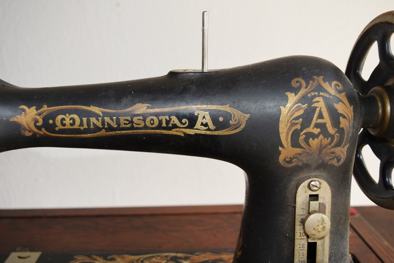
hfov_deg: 51.2
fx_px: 411
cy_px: 132
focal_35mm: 38
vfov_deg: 35.6
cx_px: 197
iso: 220
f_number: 5
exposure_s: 1/200
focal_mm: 25
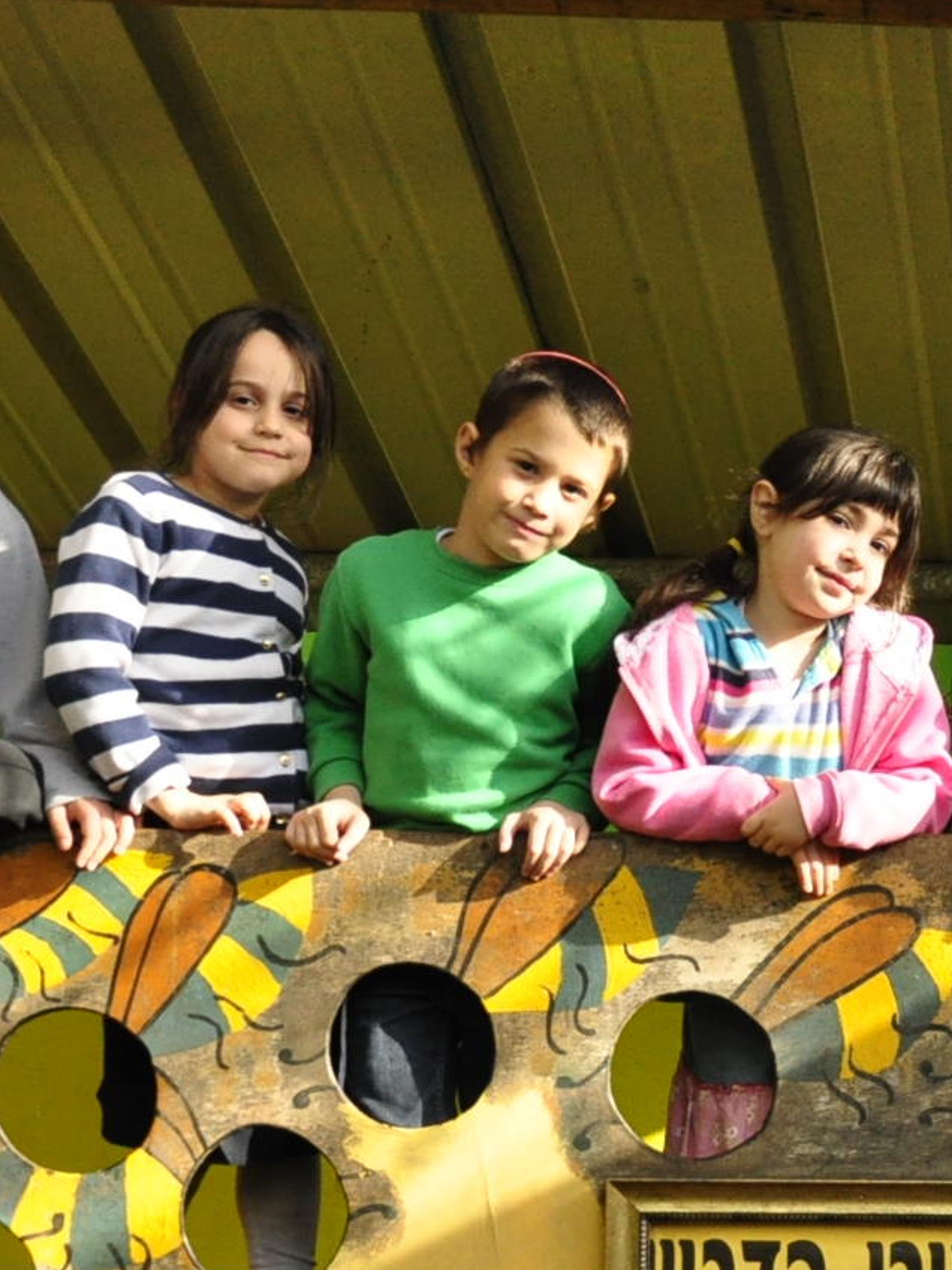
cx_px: 1076
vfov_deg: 19.1
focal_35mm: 102
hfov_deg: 14.2
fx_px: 3740
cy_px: 1000
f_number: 4.5
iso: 1600
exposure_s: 1/1250
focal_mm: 28
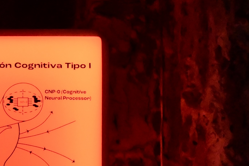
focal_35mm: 105
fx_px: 726
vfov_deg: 12.7
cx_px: -18
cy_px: 201
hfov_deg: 18.8
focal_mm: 18
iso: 8000
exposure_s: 1/125
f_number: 5.6
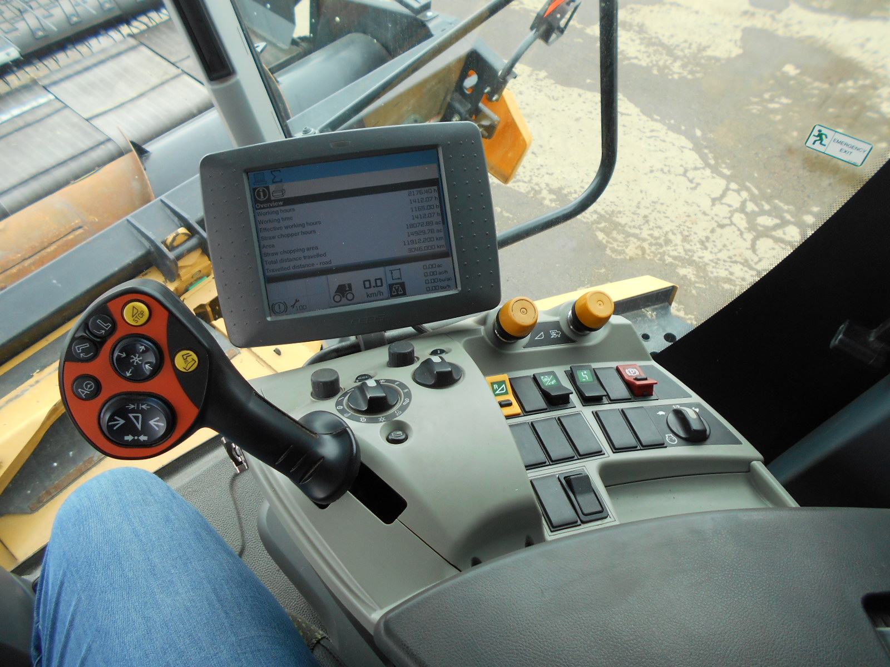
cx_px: 445
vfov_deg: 53.1
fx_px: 668
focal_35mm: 26
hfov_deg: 67.3
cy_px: 334
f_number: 3.2
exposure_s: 1/160
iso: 80
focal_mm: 4.6
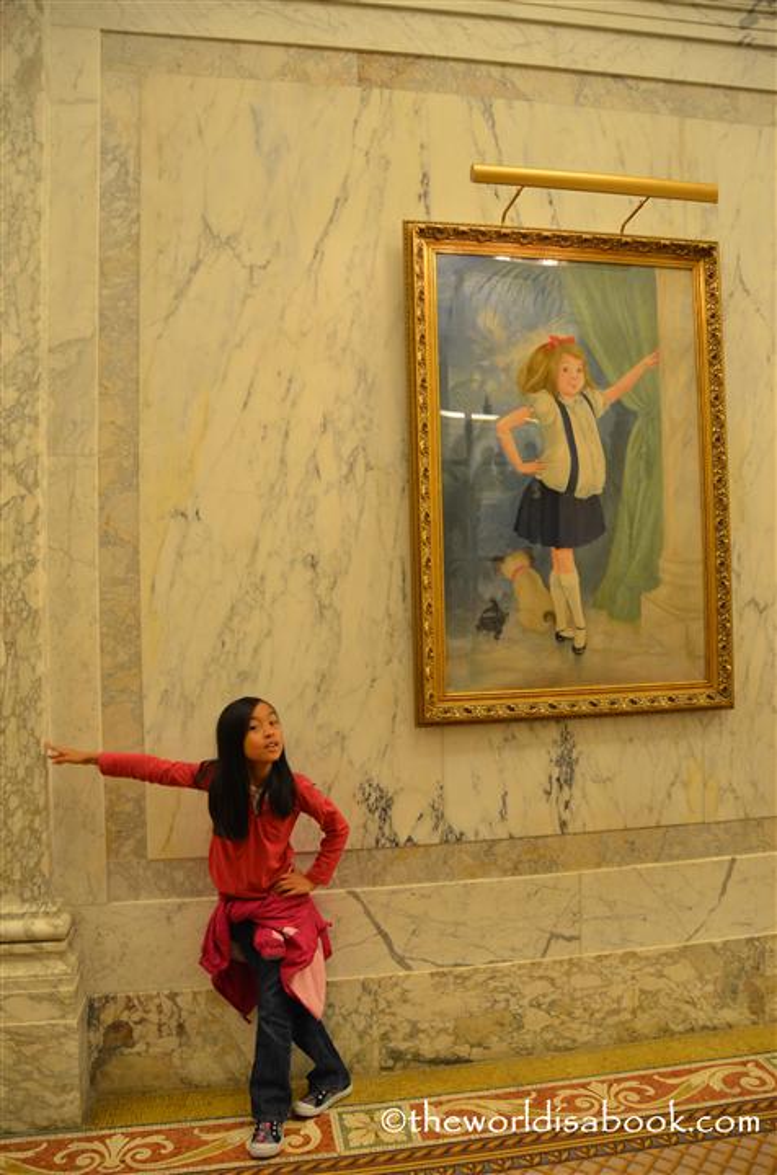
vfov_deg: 67.5
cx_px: 388
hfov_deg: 47.7
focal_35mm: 27
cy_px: 588
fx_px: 879
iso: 800
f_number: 3.5
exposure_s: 1/40
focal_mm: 18
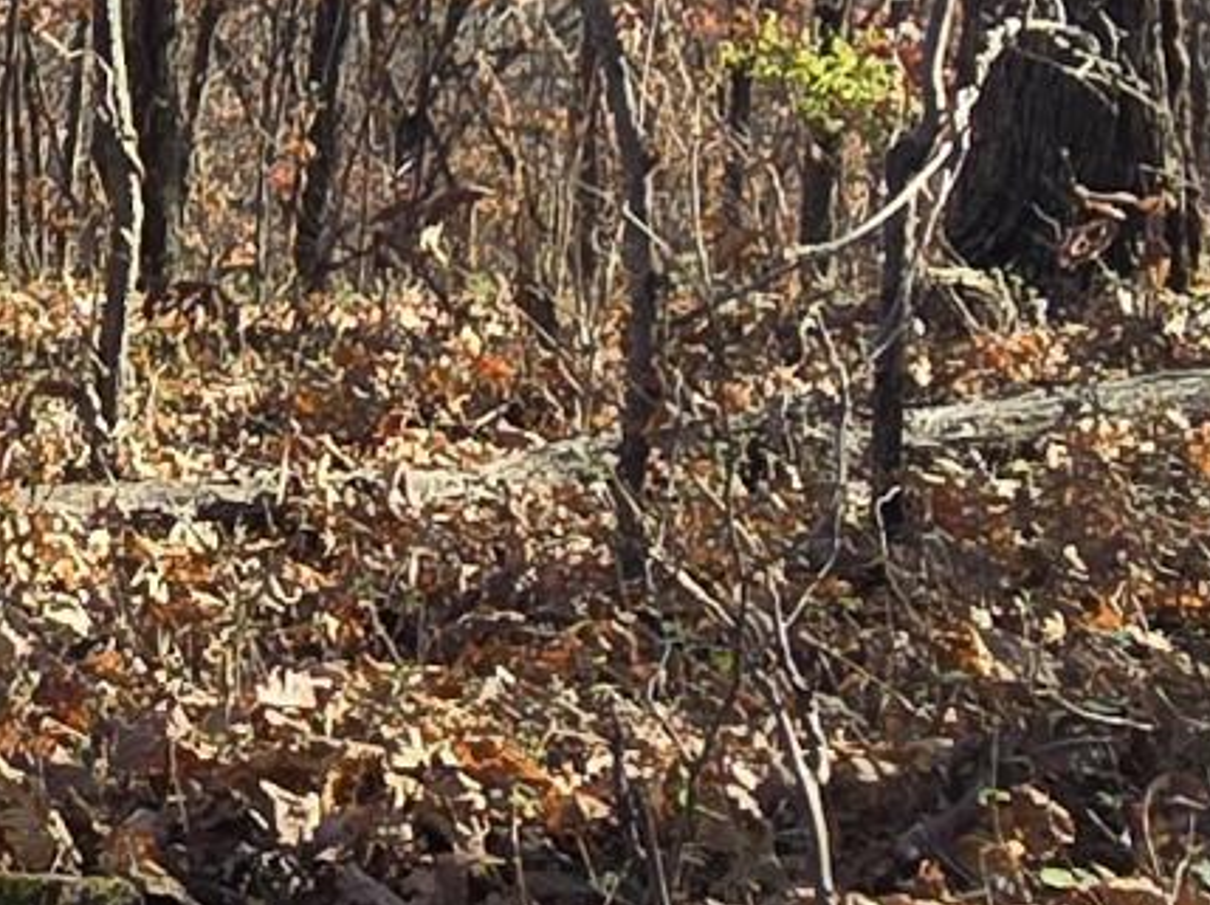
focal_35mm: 91
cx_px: -976
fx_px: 3178
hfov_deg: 17.4
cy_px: -417
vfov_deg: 15.1
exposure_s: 1/598
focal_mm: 2.2
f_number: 2.2
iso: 50
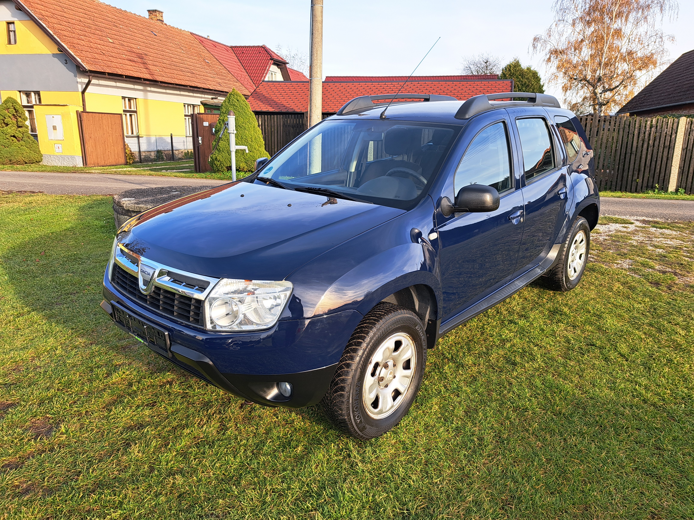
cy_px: 260
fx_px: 481
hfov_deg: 71.6
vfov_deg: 56.8
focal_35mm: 24
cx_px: 347
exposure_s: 1/299
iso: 50
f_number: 1.8
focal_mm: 5.23
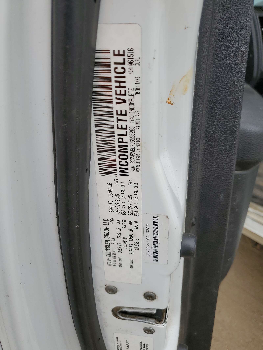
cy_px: 175
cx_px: 132
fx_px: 263
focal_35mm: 26
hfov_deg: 53.1
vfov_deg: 67.3
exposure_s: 1/833
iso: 50
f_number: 1.5
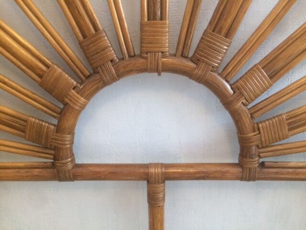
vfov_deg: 48.2
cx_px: 153
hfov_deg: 61.7
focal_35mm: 29
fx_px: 256
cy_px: 115
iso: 320
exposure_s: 1/33
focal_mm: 4.15
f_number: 2.2
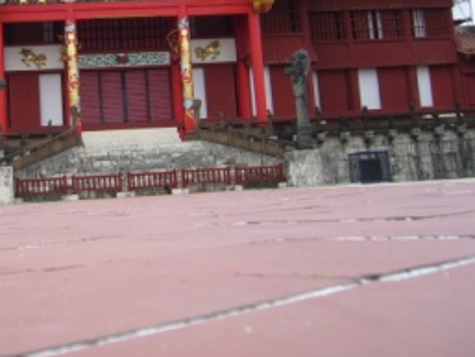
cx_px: 107
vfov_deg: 23.6
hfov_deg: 31.0
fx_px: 837
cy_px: 57
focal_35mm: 61
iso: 80
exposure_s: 1/250
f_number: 2.8
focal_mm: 5.8
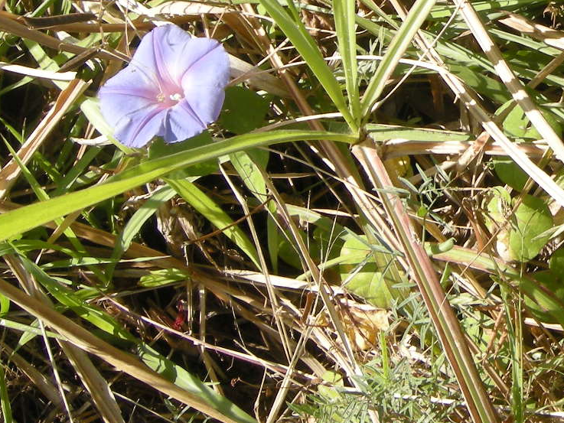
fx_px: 1858
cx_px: 776
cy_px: 21
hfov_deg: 16.2
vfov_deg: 12.9
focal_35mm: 114
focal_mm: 7.5
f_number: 4.8
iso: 64
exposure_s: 1/140
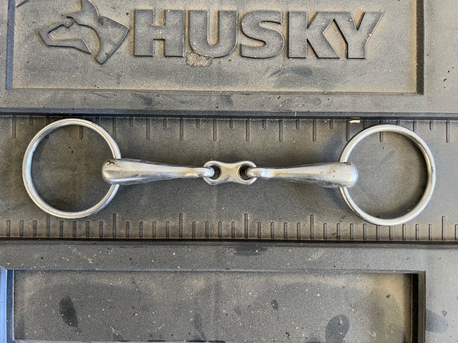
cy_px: 172
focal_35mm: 26
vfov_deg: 53.0
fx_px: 344
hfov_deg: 67.3
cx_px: 229
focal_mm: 5.7
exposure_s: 1/64
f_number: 1.5
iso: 125
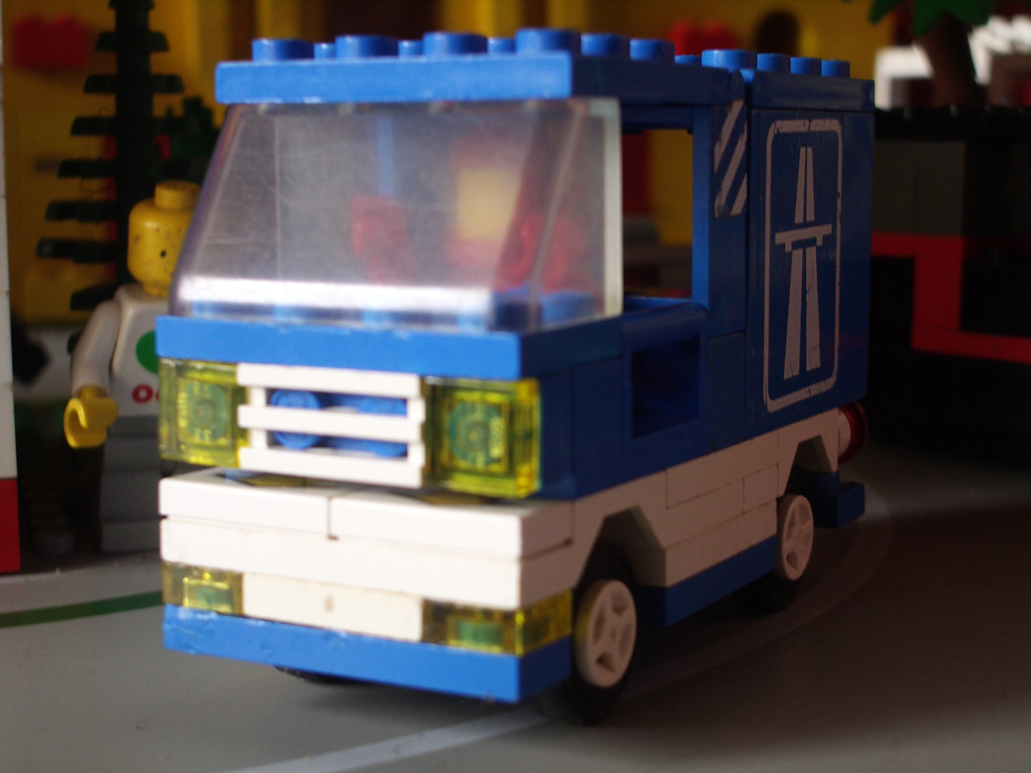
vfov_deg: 23.7
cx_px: 516
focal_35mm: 62
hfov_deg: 31.2
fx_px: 1847
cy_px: 386
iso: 100
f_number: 3.5
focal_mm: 10.2
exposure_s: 1/25
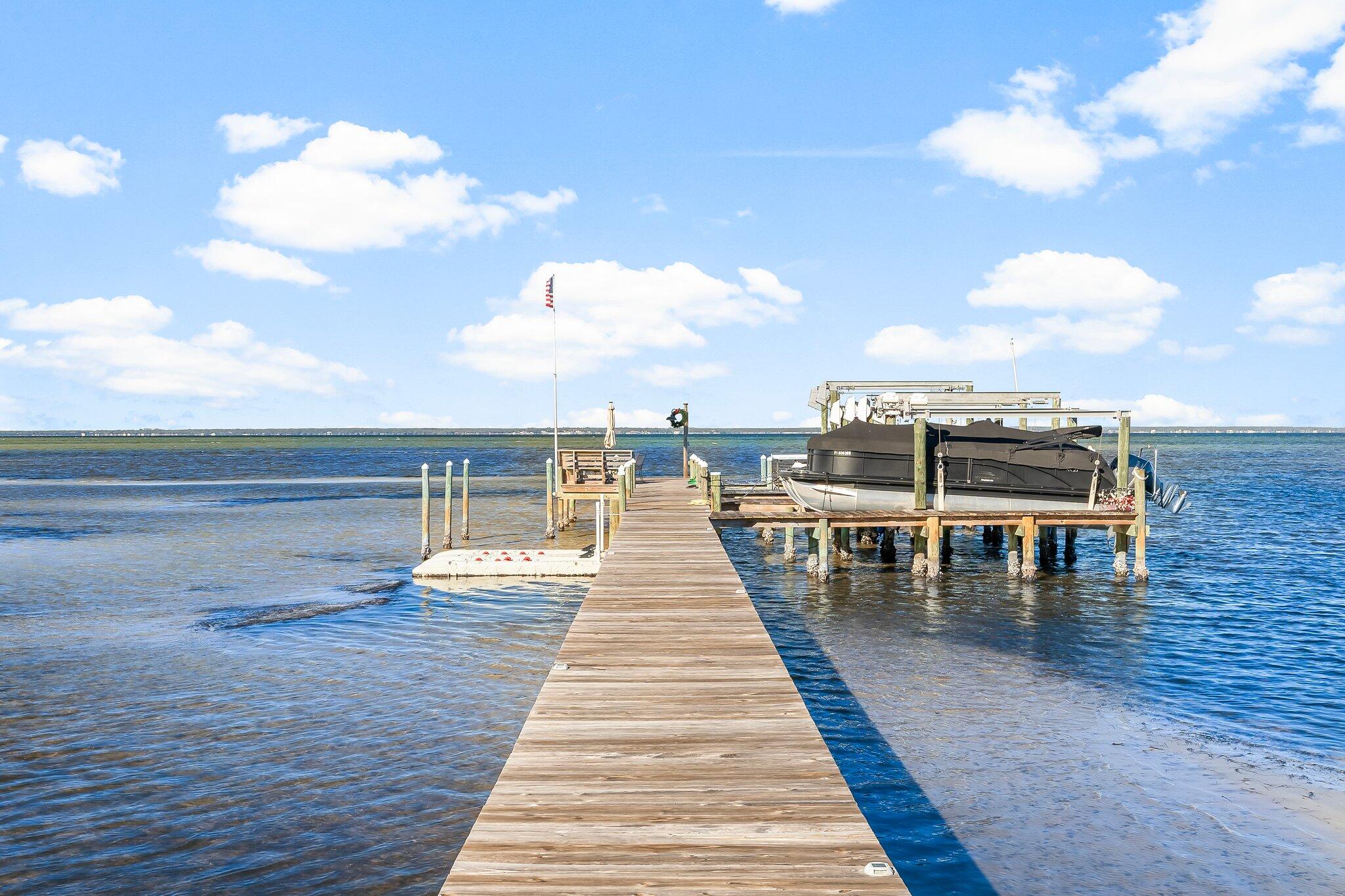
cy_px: 448
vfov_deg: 36.9
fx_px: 1345
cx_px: 672
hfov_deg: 53.1
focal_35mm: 36
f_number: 8
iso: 100
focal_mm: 24
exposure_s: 1/250
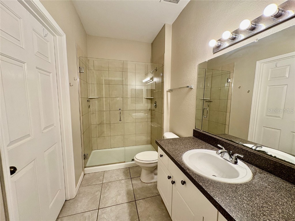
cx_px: 148
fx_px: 119
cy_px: 110
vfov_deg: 85.7
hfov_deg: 102.1
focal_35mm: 14
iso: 320
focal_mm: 2.22
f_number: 2.2
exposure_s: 1/120
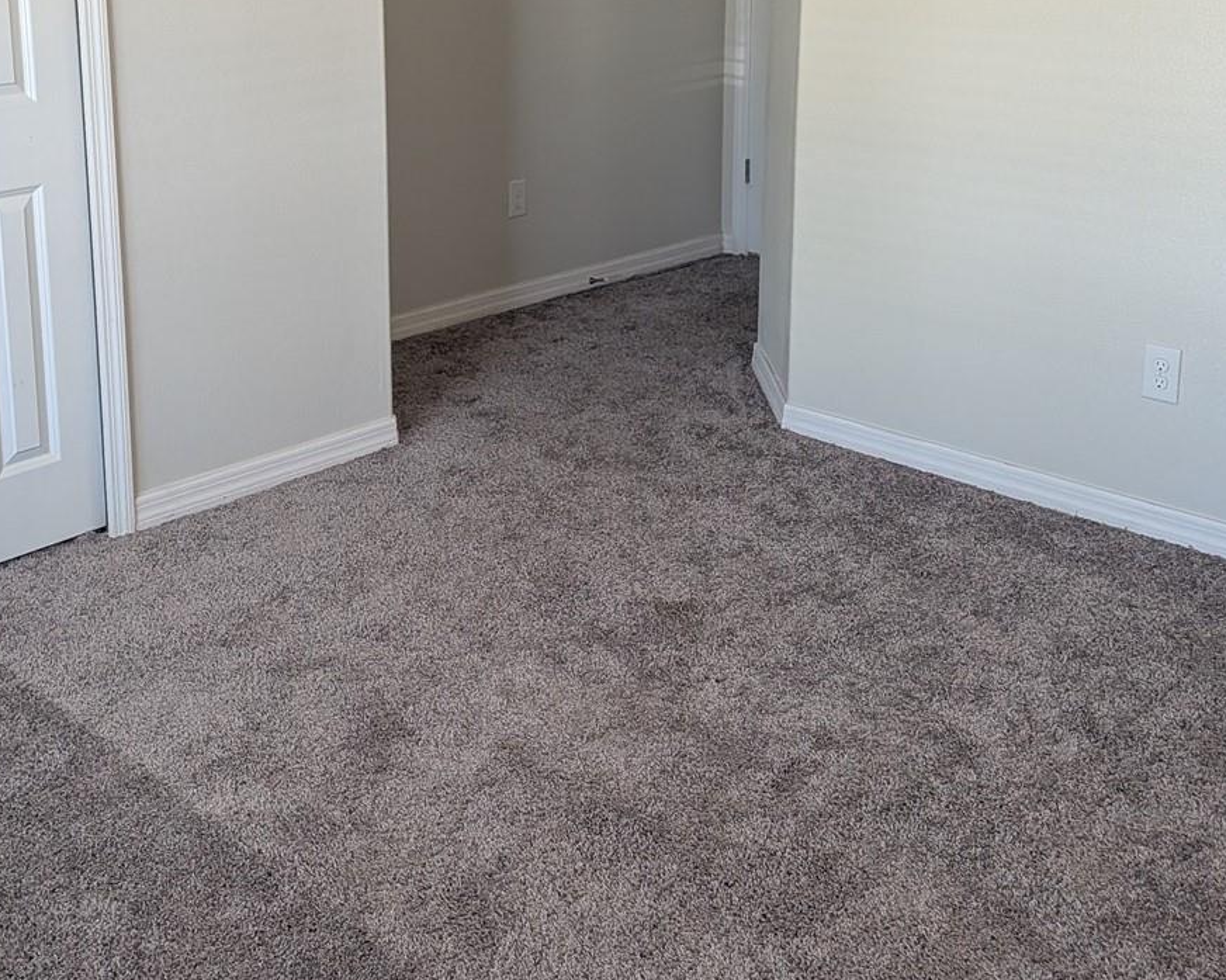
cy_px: 181
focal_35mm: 43
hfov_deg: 42.8
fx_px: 1560
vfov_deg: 33.7
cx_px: 546
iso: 297
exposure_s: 1/120
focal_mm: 4.53
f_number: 1.7
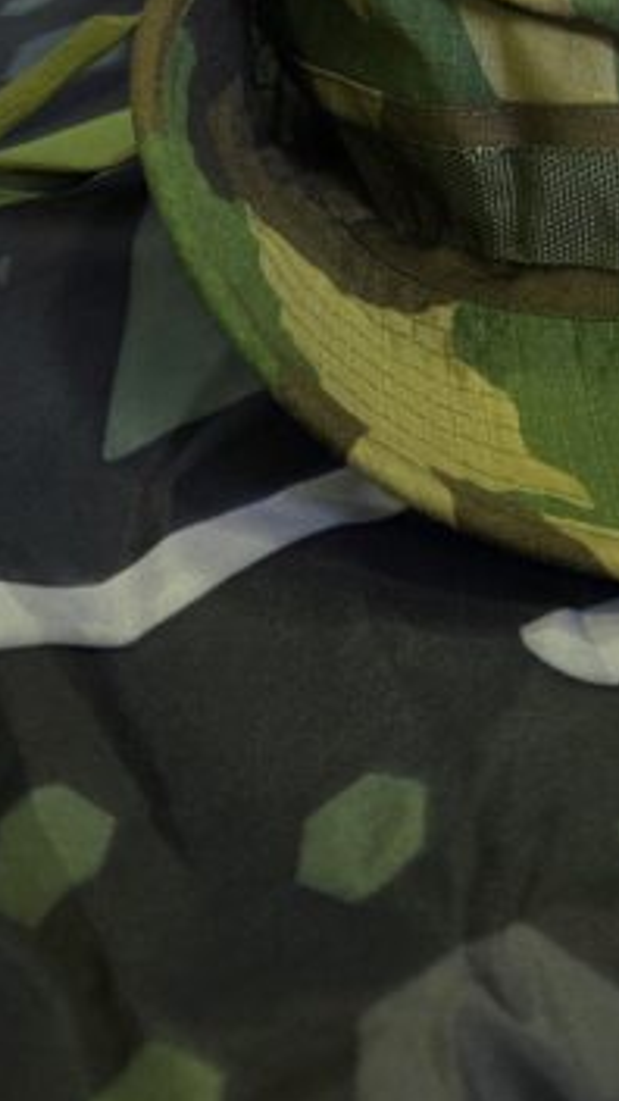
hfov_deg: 20.2
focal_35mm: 57
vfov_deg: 32.6
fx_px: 1663
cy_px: -84
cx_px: 657
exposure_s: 1/100
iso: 200
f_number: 1.7
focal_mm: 6.3
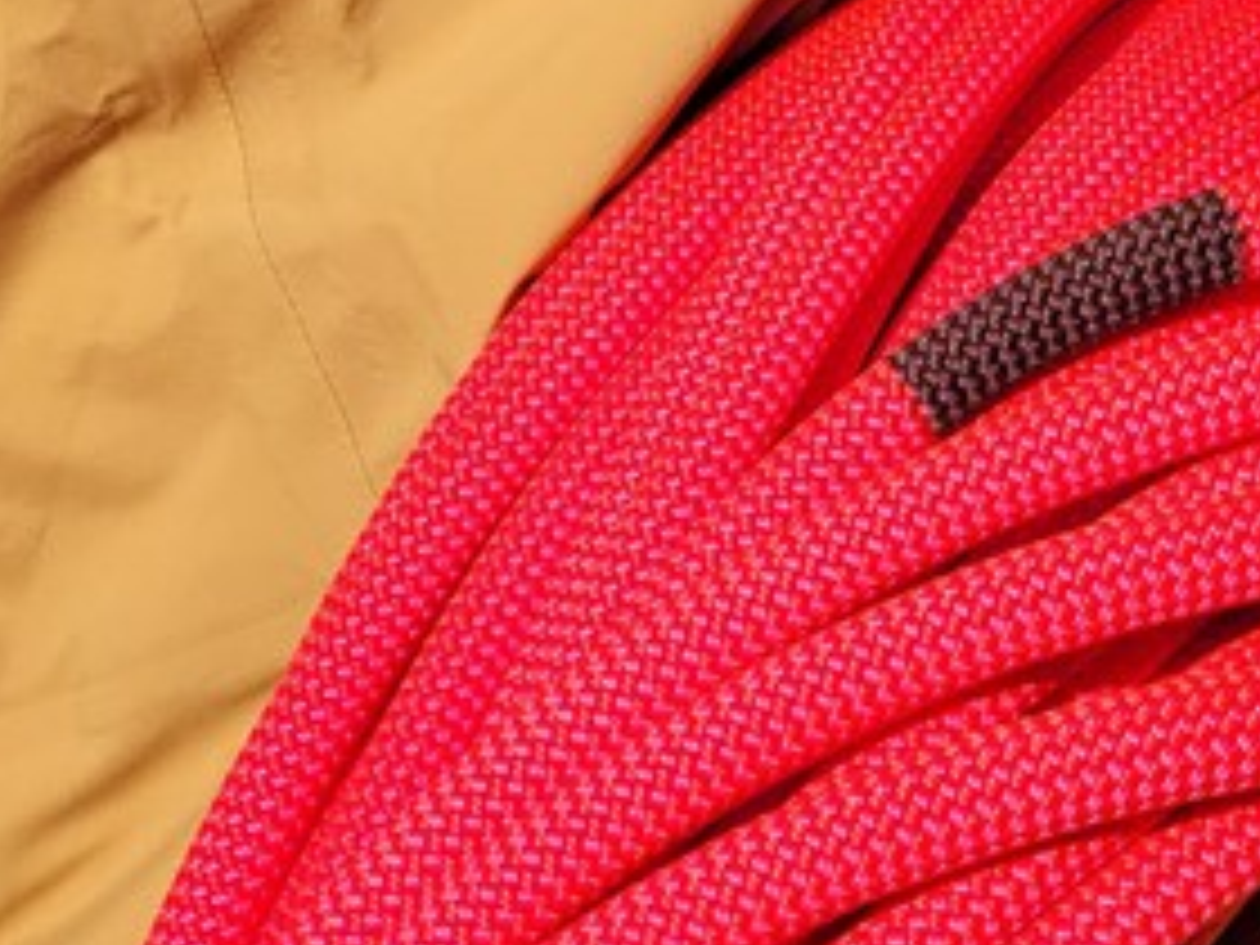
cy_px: -666
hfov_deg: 21.1
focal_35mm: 93
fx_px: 3385
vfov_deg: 14.3
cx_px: 724
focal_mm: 5.4
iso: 40
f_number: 1.8
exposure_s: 1/2685
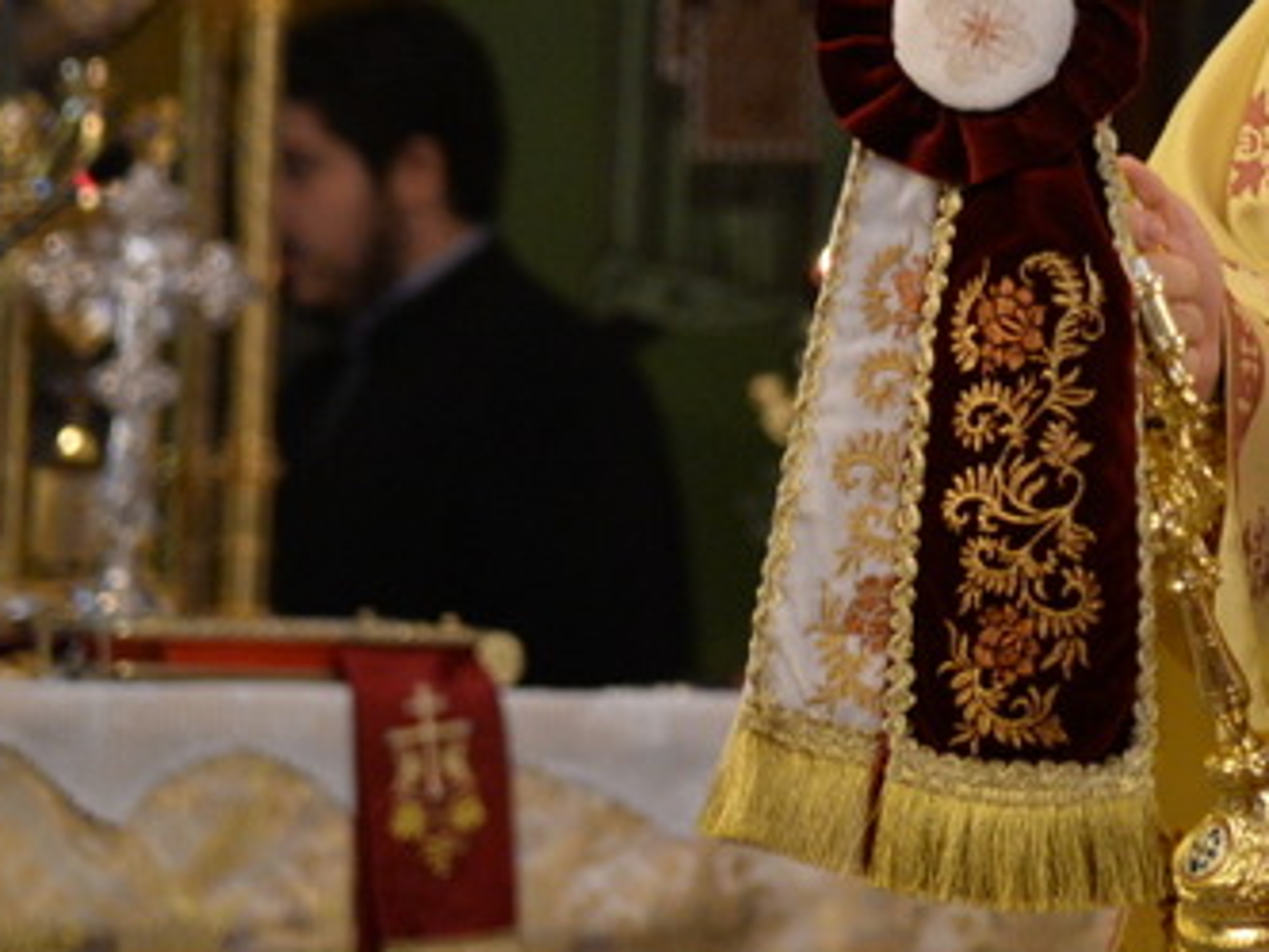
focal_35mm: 356
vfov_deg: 4.2
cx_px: 1655
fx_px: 13051
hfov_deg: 5.5
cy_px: -224
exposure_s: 1/60
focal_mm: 120
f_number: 4
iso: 2500
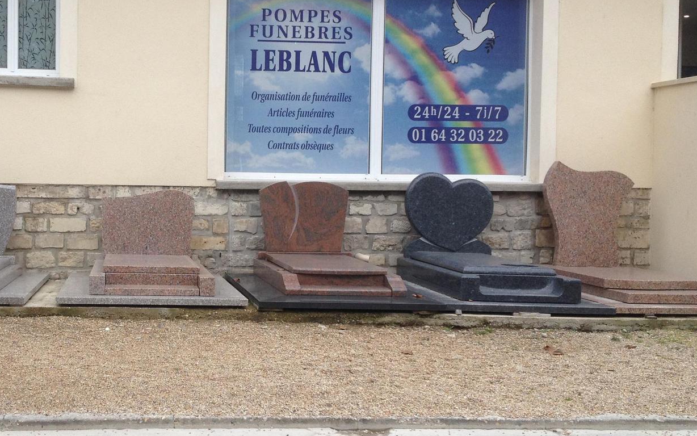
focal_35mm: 58
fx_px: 1102
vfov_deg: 22.4
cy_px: 204
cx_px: 222
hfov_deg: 34.7
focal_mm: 4.28
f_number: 2.4
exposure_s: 1/365
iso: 50
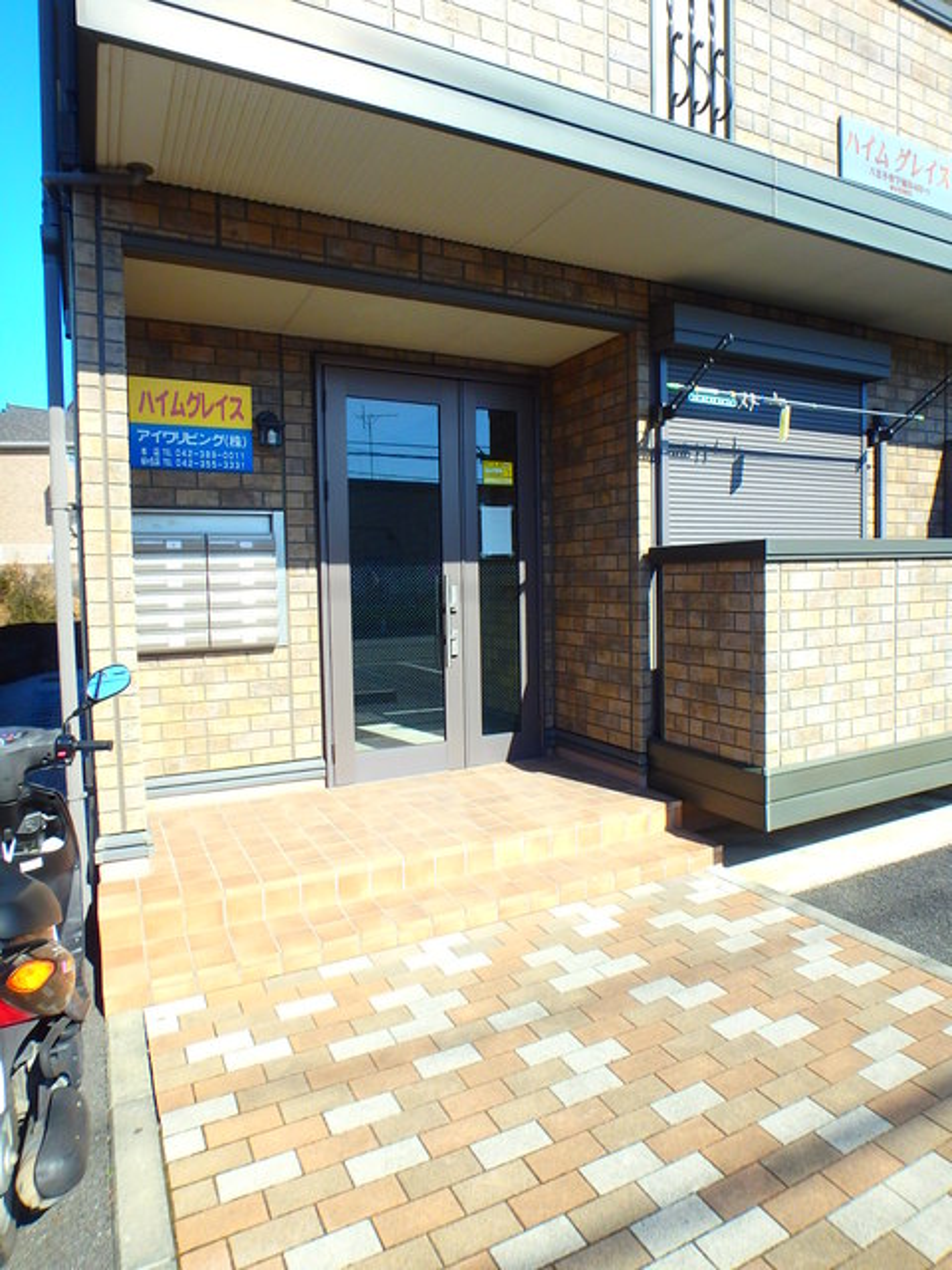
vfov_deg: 79.0
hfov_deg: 63.4
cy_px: 635
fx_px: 770
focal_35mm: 21
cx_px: 476
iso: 125
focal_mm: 3.7
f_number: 3.5
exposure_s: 1/640
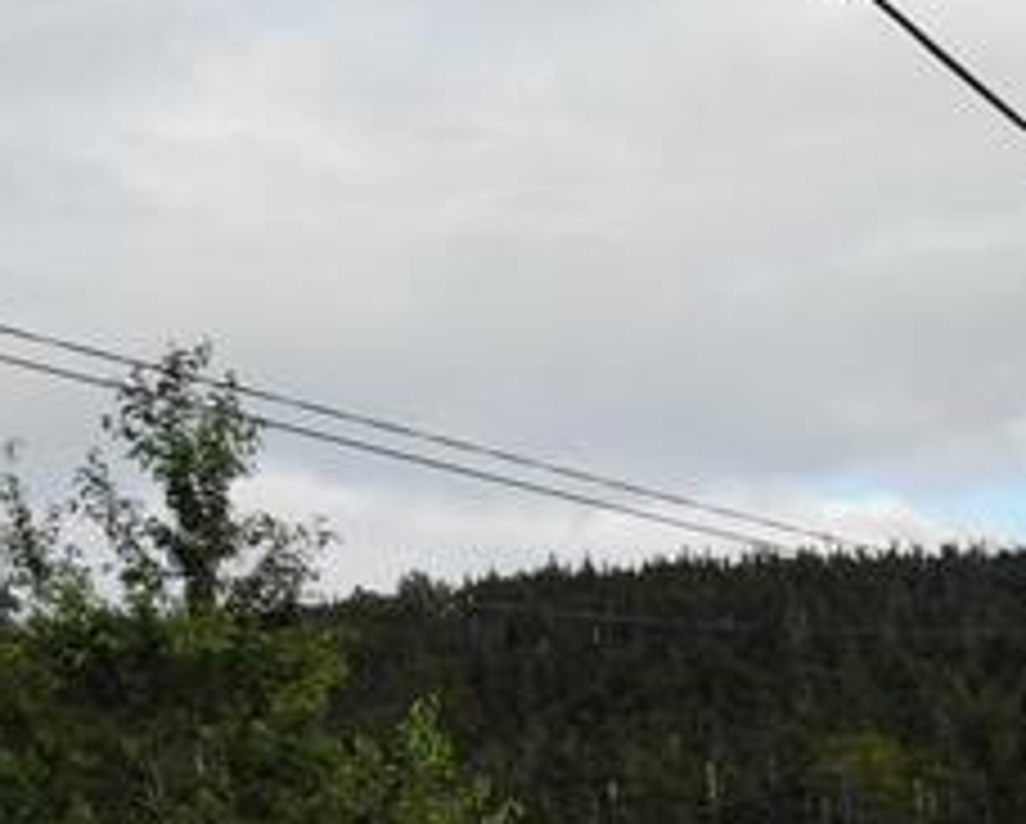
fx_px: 3192
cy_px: 1119
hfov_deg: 17.0
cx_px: 1418
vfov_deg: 14.0
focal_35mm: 105
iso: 103
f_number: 2.8
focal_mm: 4.5
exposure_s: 1/650
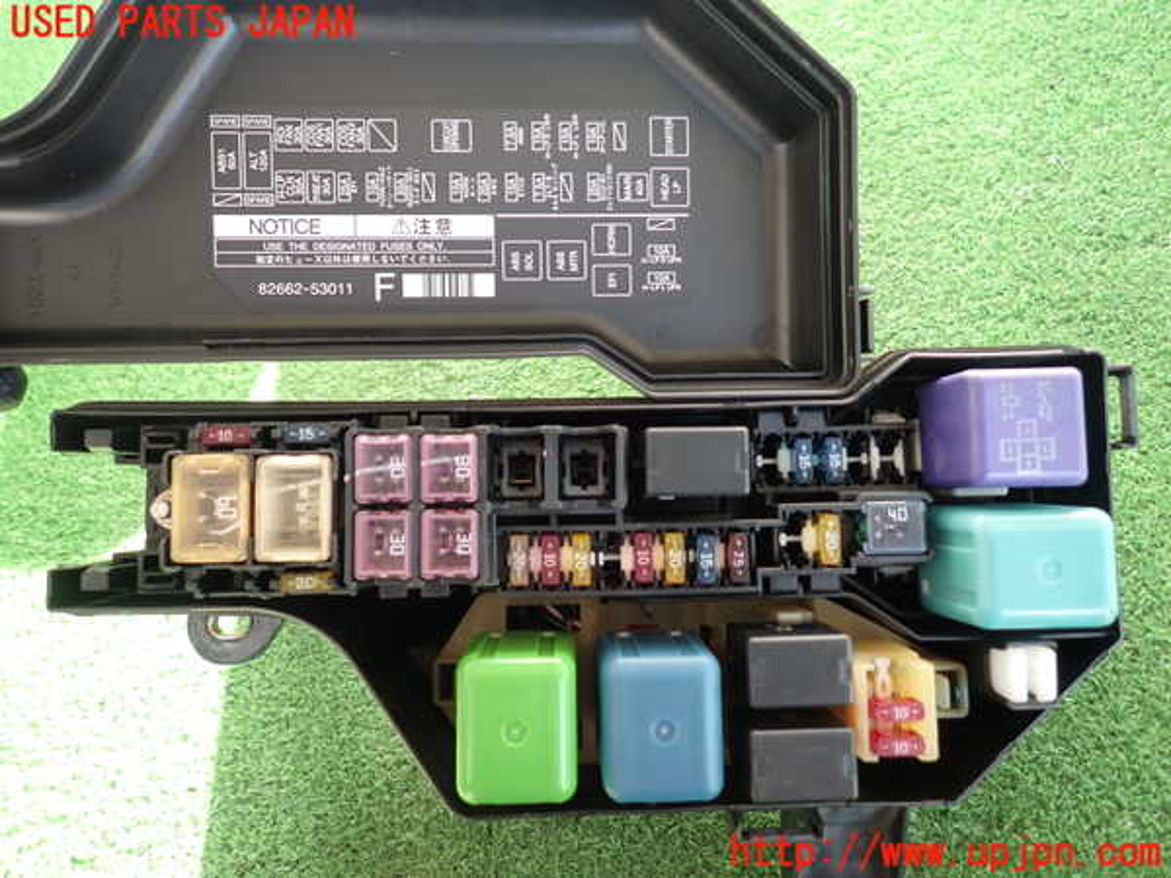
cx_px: 586
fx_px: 846
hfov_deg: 69.4
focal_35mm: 25
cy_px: 439
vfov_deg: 54.9
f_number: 2
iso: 100
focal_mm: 4.5
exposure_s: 1/60
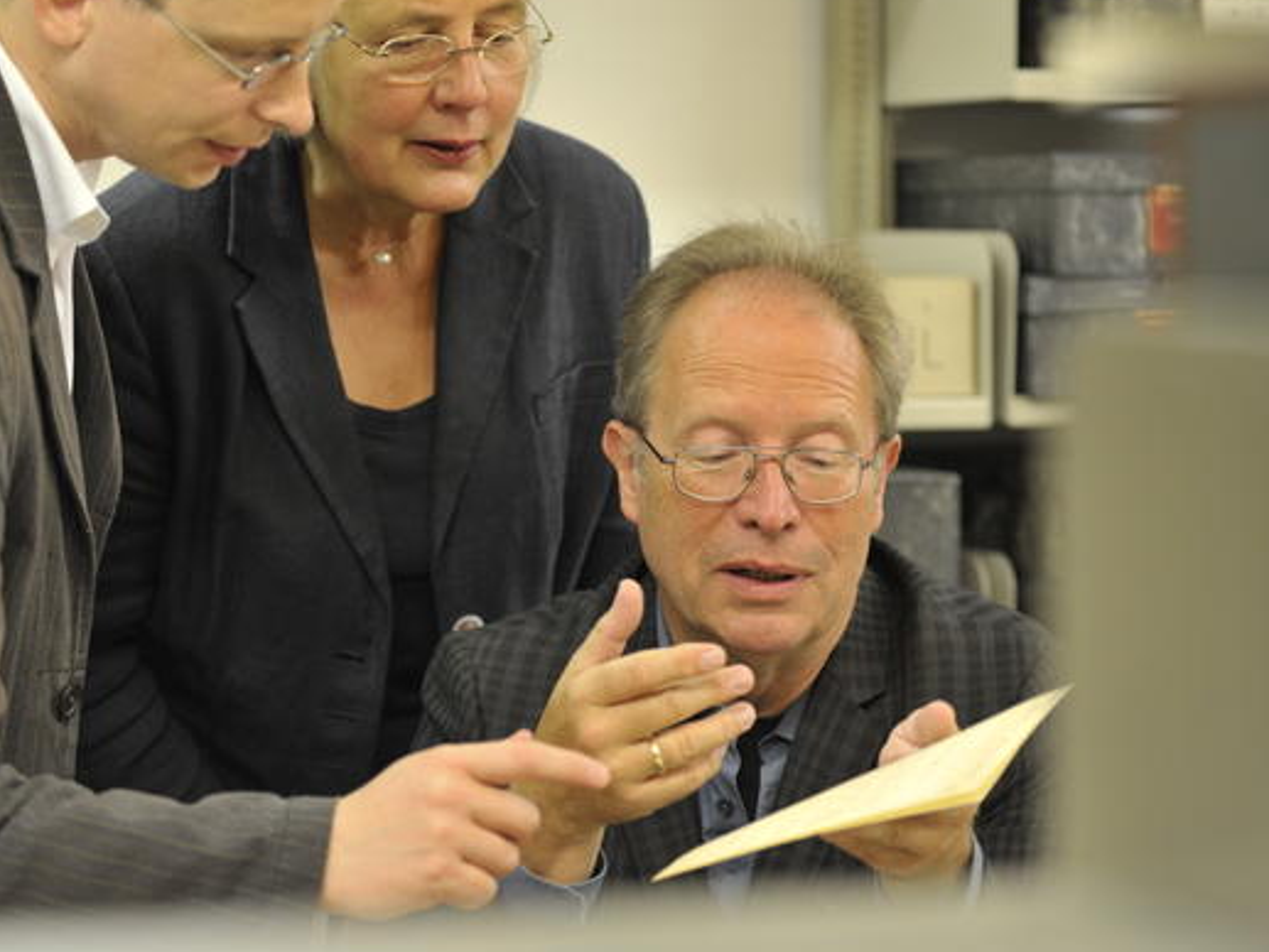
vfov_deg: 14.2
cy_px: 456
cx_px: 501
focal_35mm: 104
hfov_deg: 18.9
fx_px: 3813
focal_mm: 80
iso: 1250
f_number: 2.8
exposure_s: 1/125
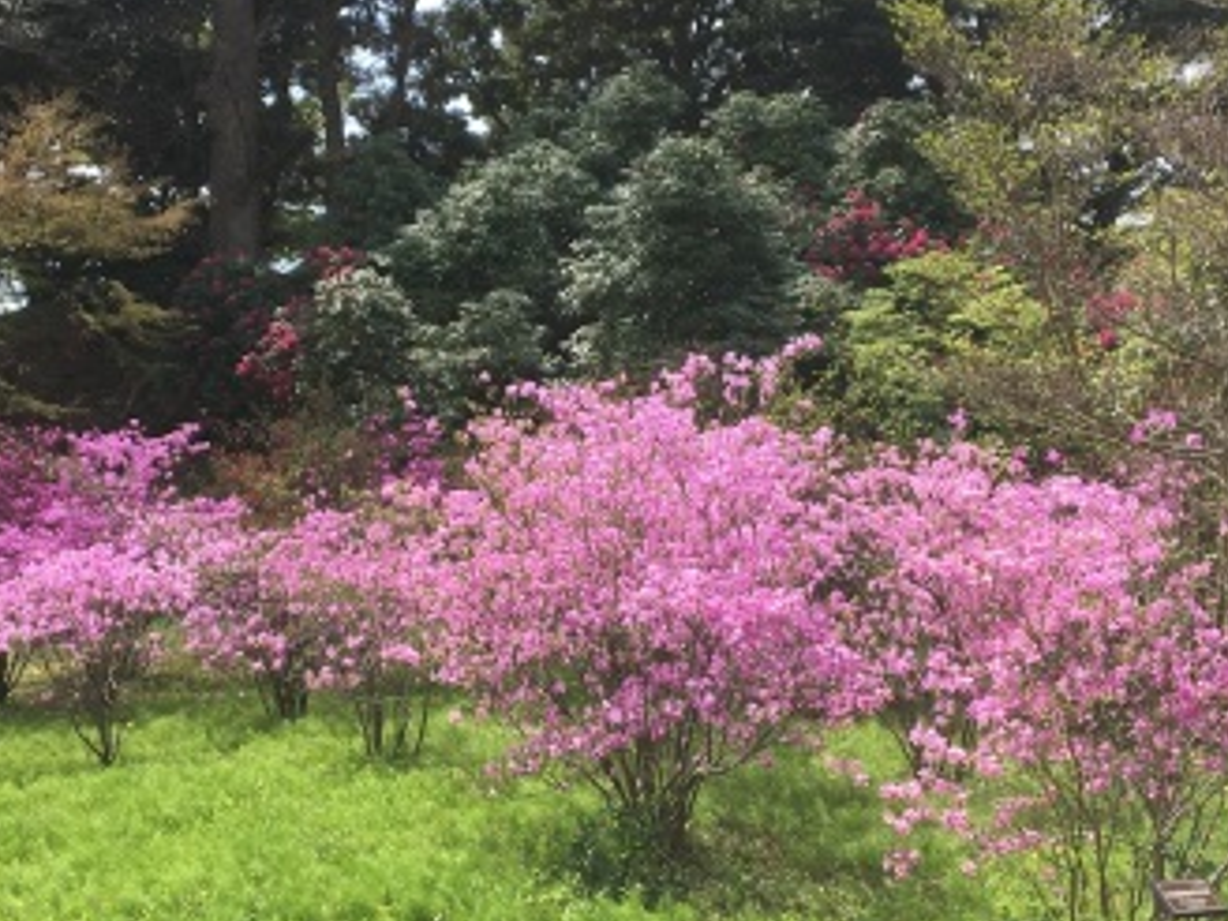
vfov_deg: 27.5
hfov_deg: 36.1
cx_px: 539
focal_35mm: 53
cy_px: 419
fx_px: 1880
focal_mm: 4.15
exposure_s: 1/818
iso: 25
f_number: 2.2
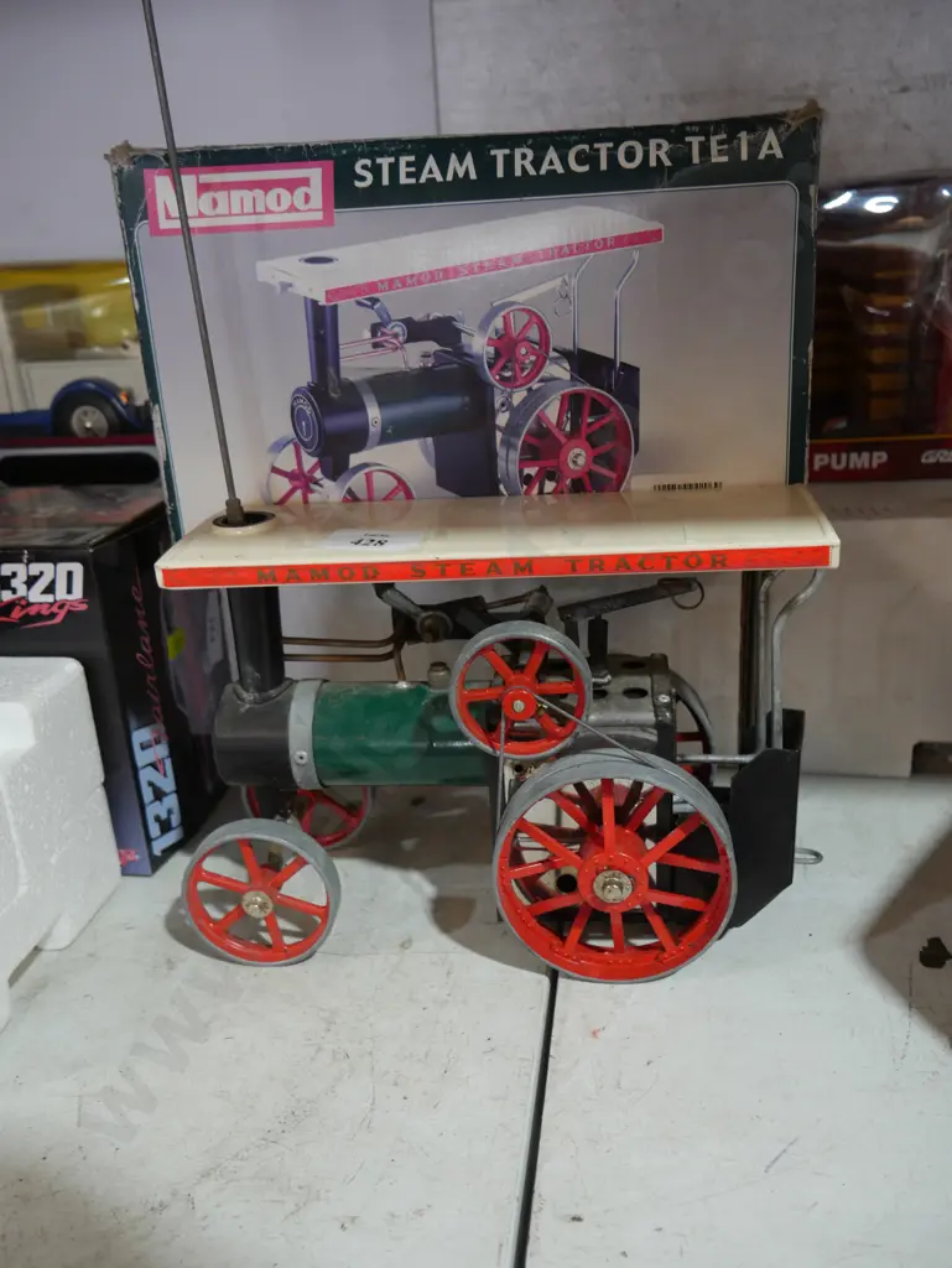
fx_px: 1026
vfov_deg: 63.4
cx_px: 476
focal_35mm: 28
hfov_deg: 49.8
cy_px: 634
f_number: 3.5
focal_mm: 14
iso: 400
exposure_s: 1/60
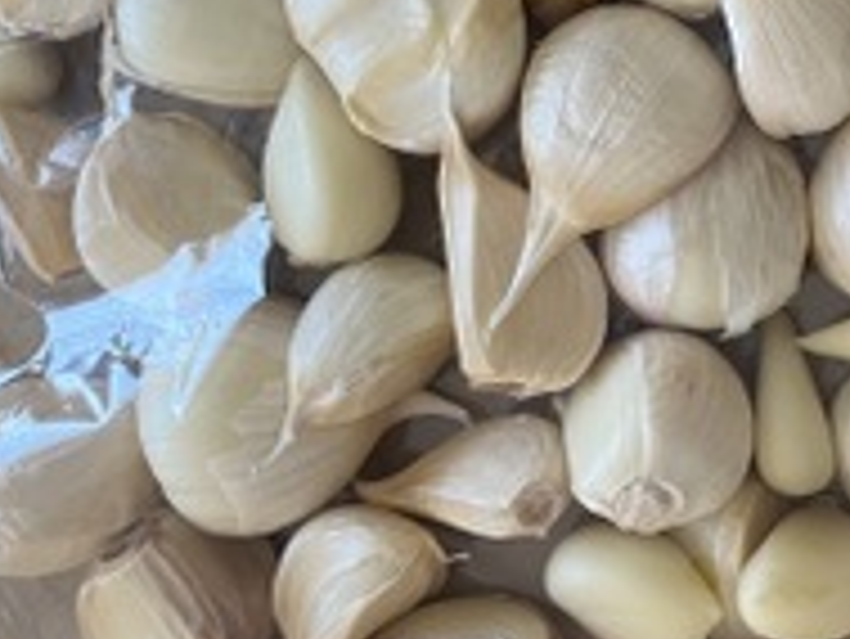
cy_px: 130
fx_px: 1622
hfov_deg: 28.2
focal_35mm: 66
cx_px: 778
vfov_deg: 22.0
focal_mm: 5.1
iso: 160
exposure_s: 1/60
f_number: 1.6
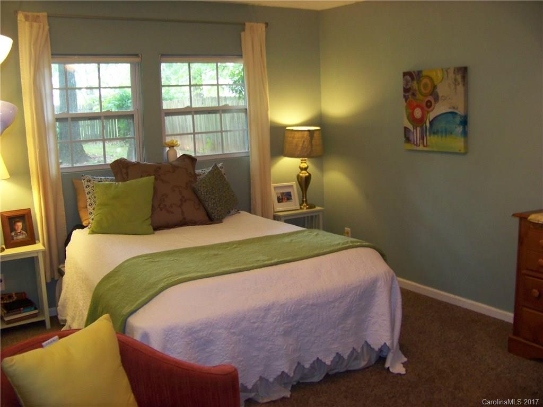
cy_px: 204
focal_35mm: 36
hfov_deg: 51.4
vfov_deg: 39.7
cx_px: 272
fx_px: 565
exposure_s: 1/30
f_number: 2.8
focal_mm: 5.85
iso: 200
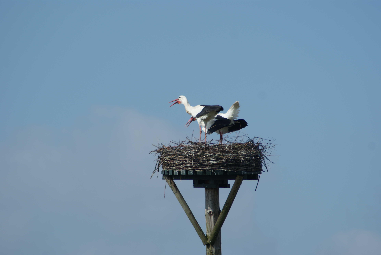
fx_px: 4768
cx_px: 190
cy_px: 128
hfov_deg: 4.6
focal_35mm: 450
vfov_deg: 3.1
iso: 100
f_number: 7.1
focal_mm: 300
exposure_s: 1/640
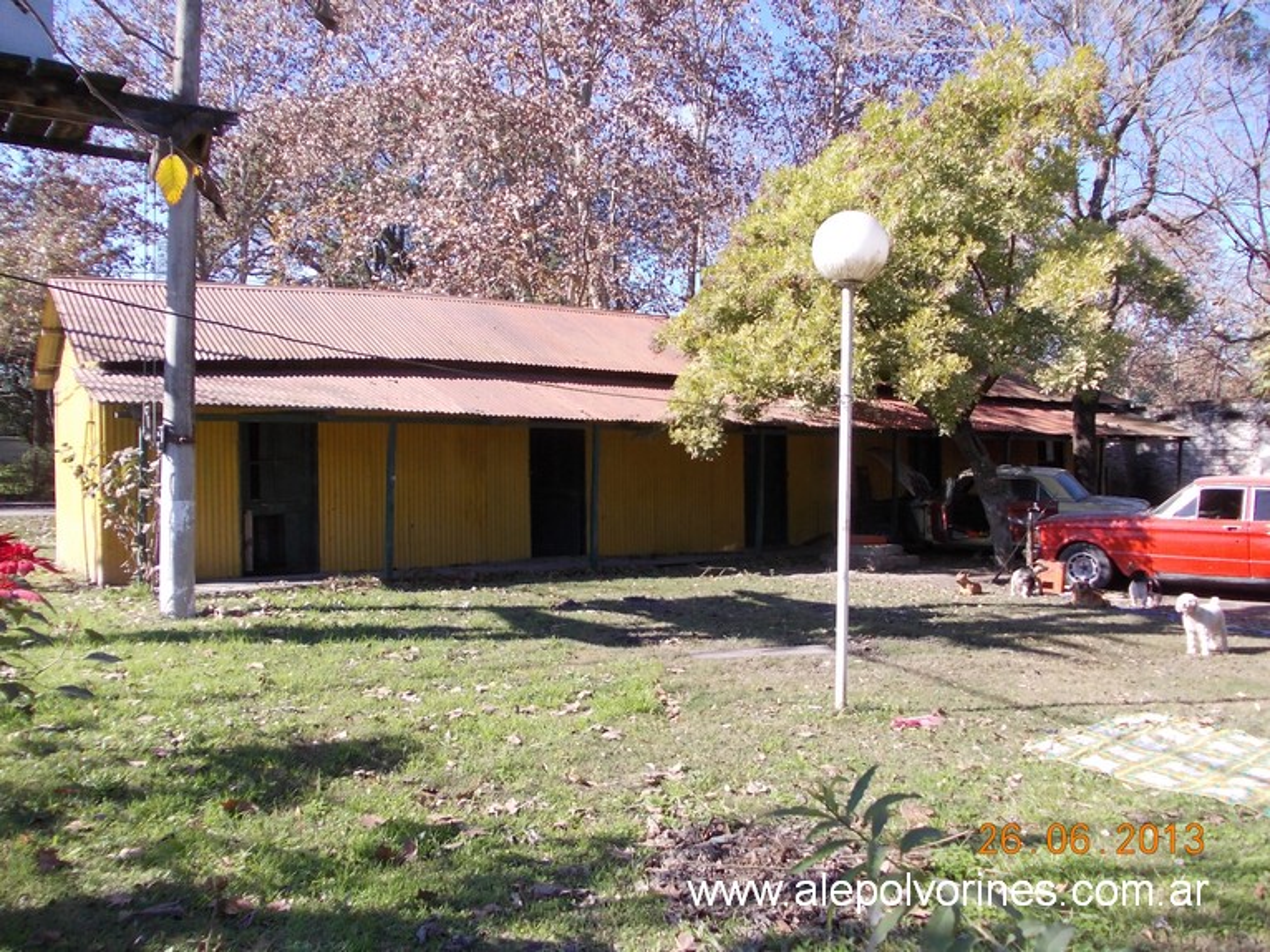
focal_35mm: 28
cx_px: 635
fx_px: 1027
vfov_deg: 49.7
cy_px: 476
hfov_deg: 63.5
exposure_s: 1/500
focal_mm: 4
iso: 80
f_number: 2.7
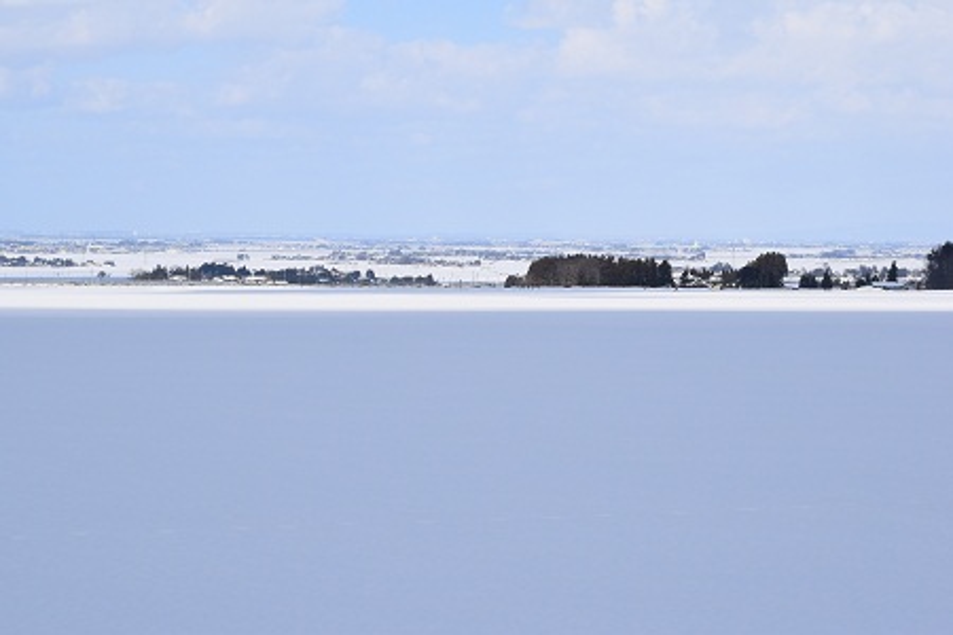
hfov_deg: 20.9
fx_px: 2581
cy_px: 318
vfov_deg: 14.0
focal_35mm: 98
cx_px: 476
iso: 200
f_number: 11
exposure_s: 1/500
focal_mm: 65
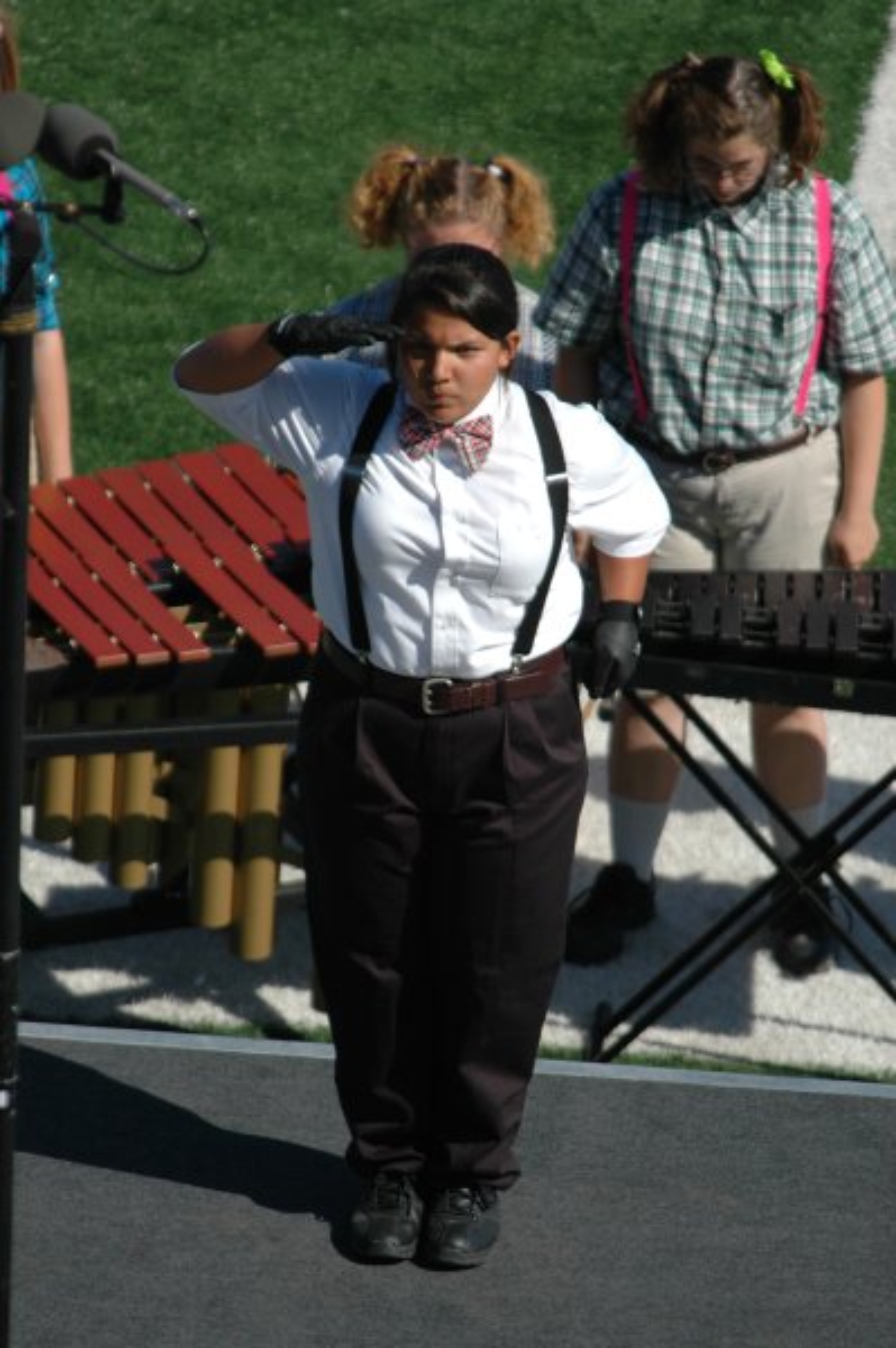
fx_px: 22437
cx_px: 448
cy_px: 674
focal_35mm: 600
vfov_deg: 3.4
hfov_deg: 2.3
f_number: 5.6
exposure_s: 1/1000
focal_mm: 400
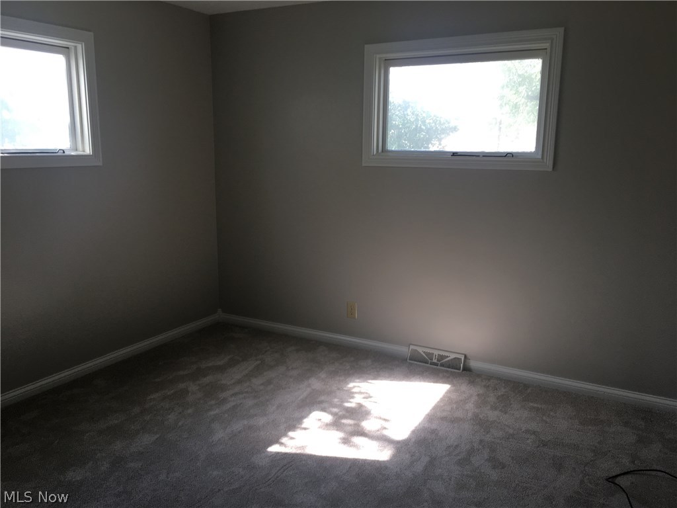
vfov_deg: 48.2
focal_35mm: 29
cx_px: 338
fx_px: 567
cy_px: 254
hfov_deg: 61.7
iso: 40
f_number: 2.2
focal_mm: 4.15
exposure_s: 1/120
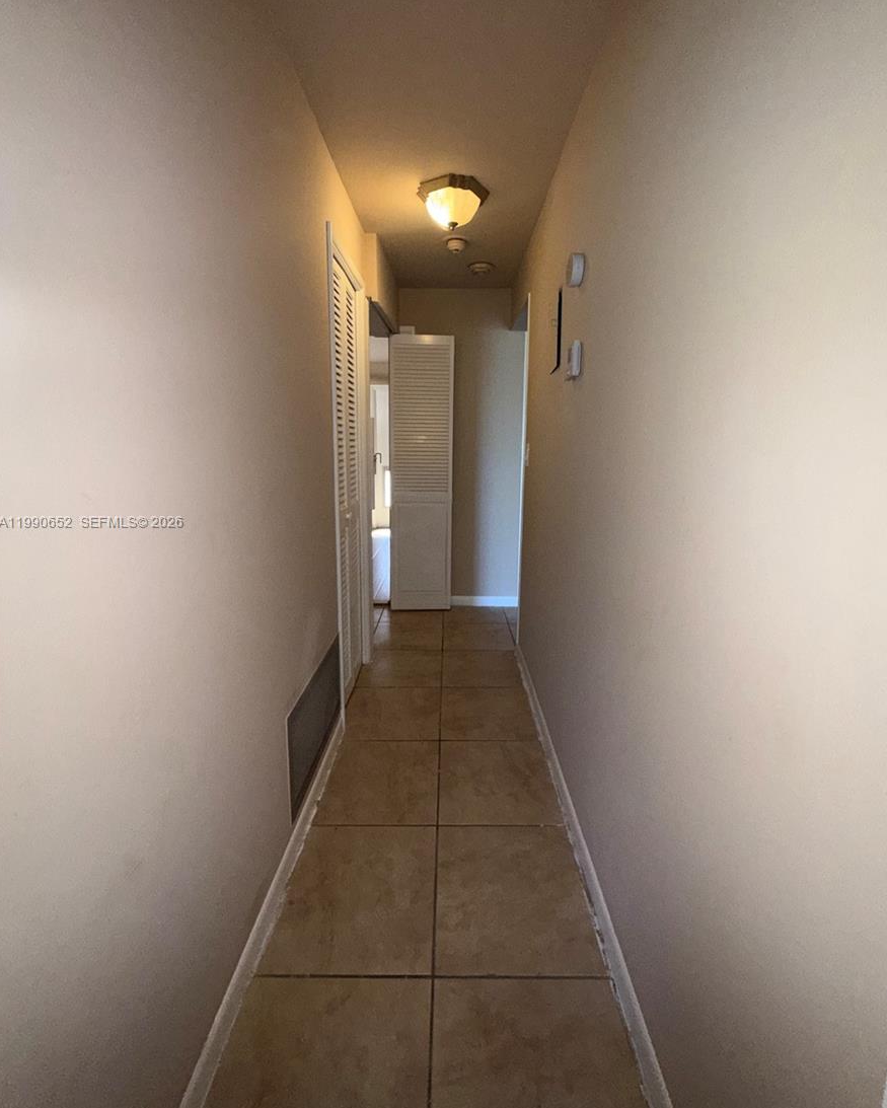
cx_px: 451
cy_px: 523
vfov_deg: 96.7
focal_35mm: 15
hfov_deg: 84.1
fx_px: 492
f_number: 2.2
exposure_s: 1/60
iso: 125
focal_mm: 2.22
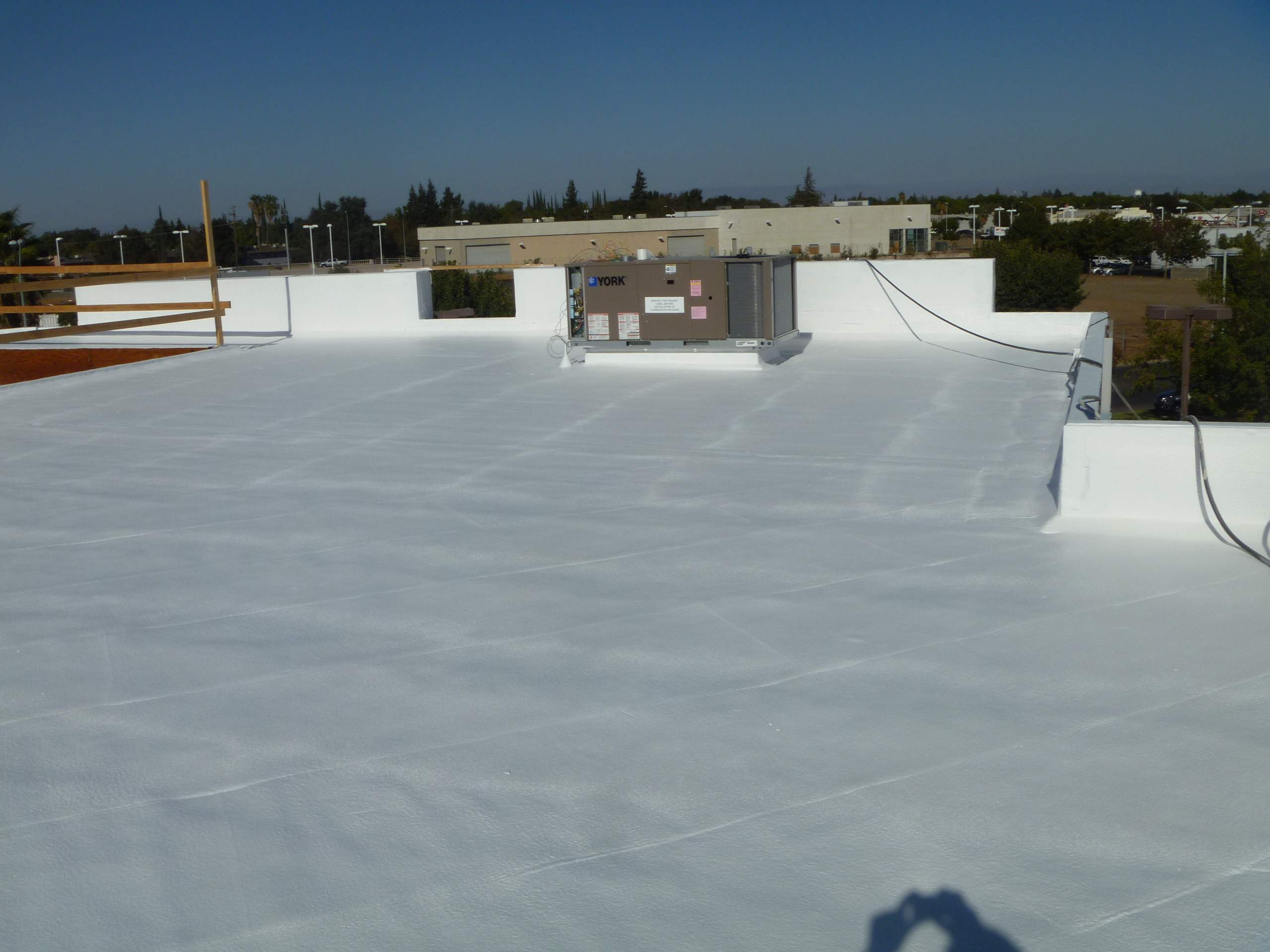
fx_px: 1284
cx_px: 635
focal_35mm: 35
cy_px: 476
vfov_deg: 40.7
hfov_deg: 52.6
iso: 80
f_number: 5.6
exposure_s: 1/1000
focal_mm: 6.3
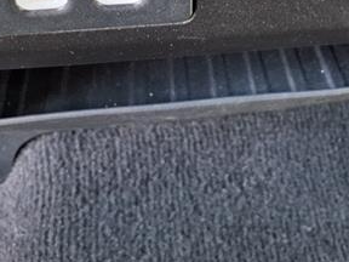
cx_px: 252
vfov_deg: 23.0
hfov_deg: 31.7
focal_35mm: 60
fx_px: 605
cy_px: -27
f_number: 1.9
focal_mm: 3.58
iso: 500
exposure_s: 1/20
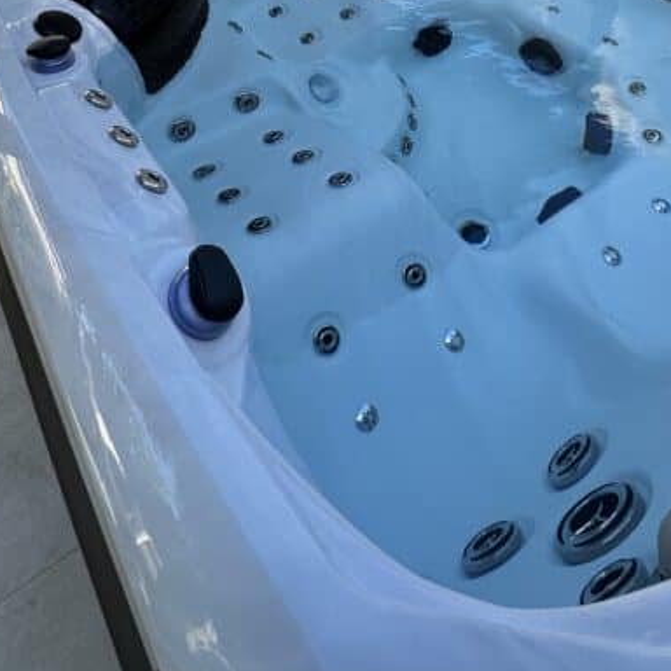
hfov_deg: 49.7
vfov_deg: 39.2
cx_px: 367
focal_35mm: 33
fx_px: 724
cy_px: -94
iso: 40
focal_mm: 2.22
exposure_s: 1/416
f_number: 2.2
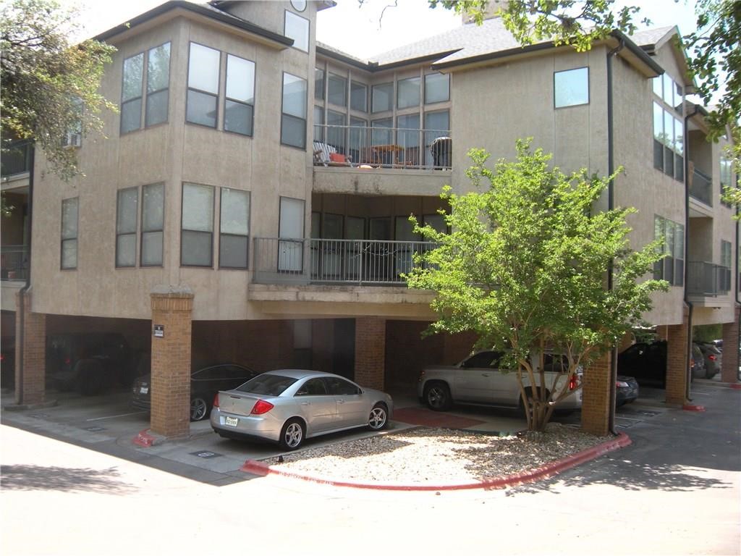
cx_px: 370
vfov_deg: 40.7
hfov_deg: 52.6
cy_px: 278
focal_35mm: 35
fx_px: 749
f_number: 3.8
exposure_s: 1/253
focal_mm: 5.9
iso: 89
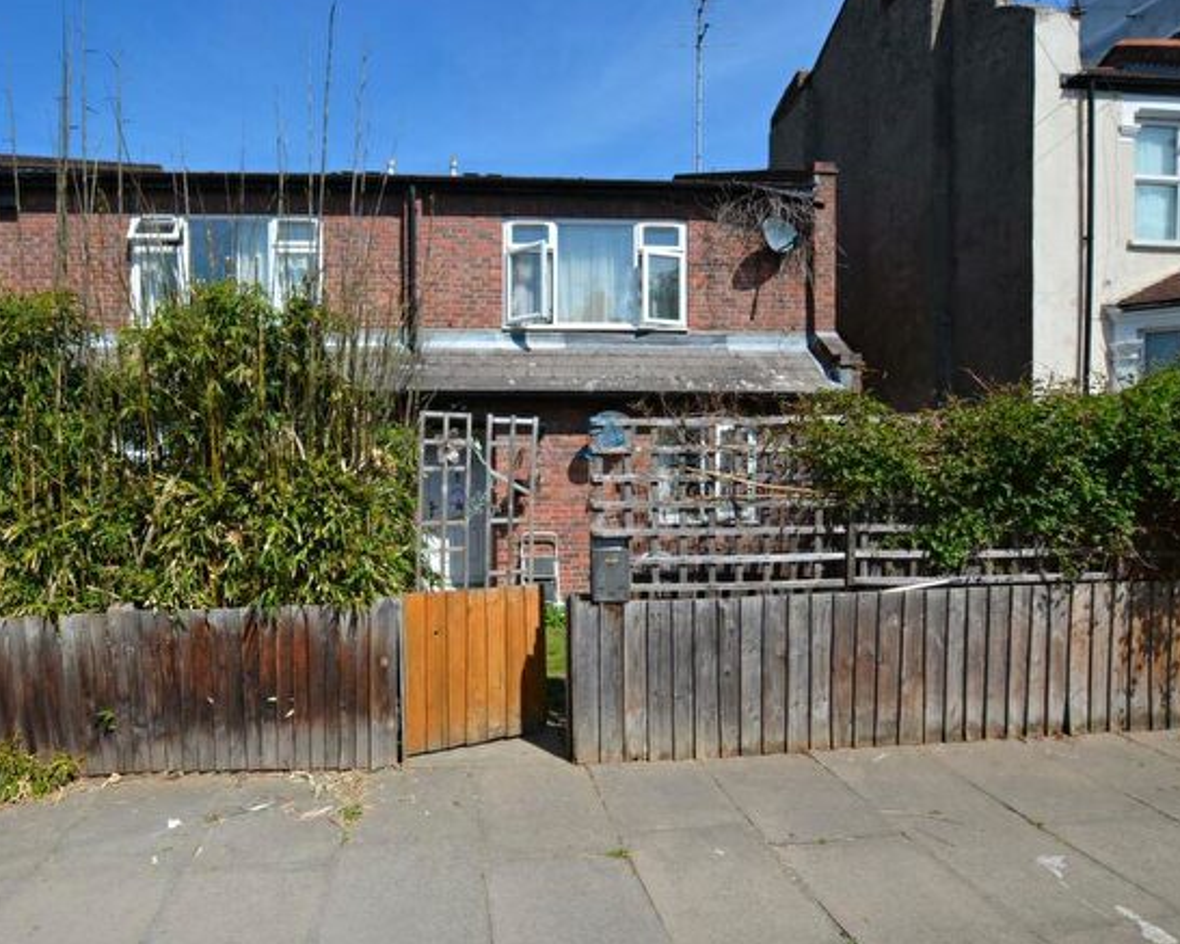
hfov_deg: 85.1
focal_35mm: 18
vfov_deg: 73.8
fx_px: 629
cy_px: 481
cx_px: 462
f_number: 8
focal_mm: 10
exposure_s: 1/250
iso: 100
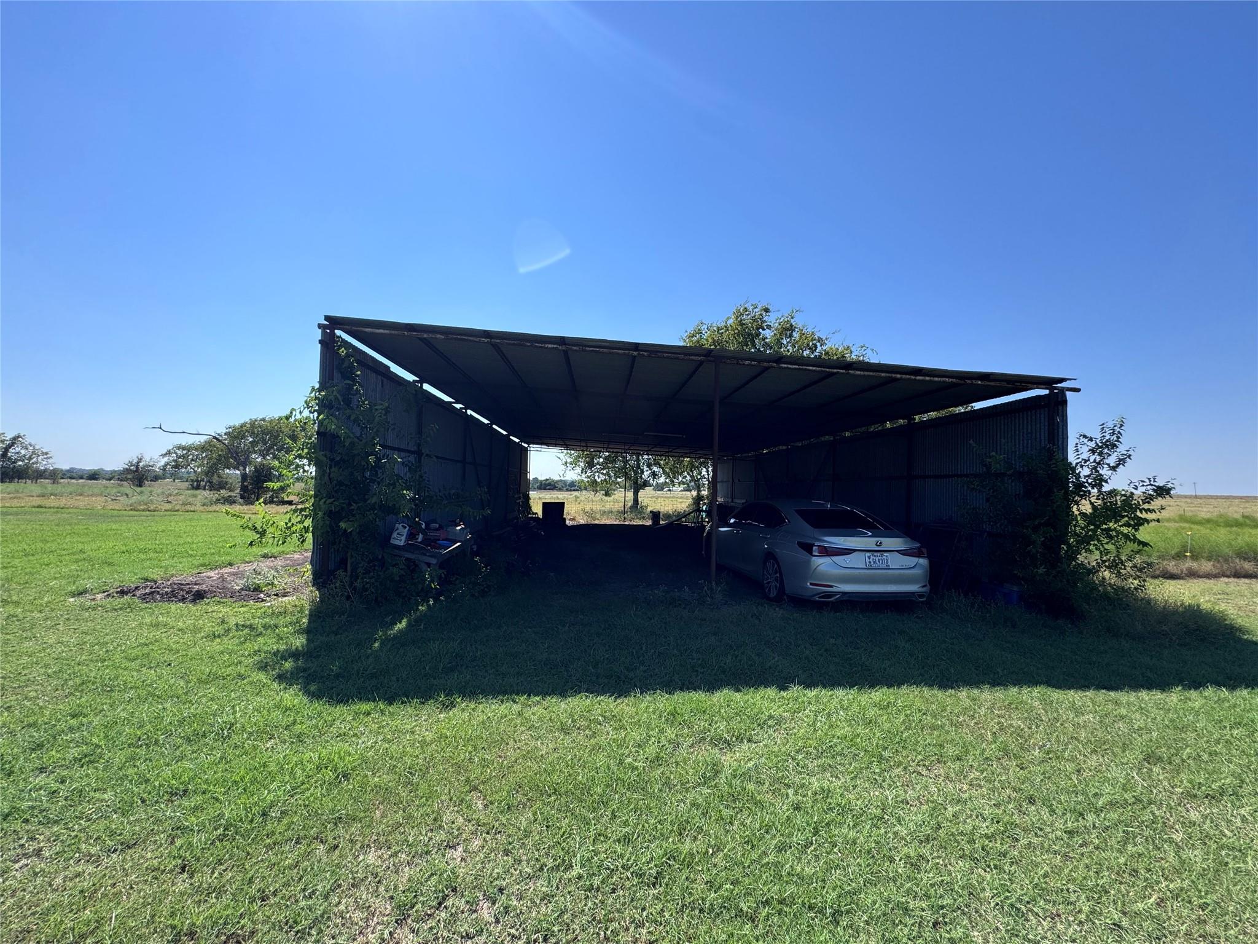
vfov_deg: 85.7
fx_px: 509
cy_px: 472
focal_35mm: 14
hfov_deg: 102.1
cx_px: 629
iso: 40
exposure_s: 1/1420
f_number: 2.2
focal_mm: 2.22
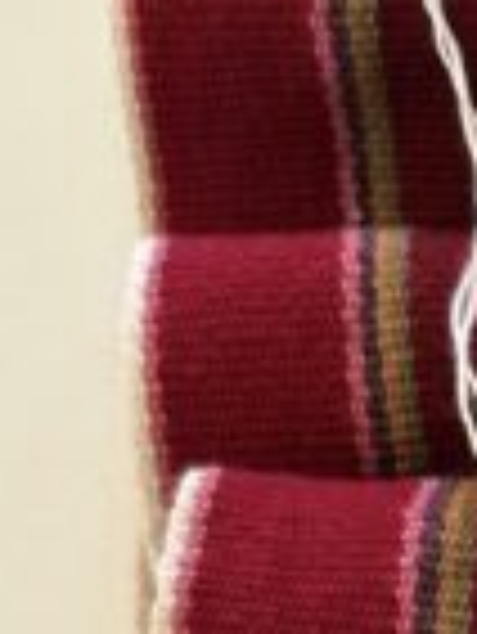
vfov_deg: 15.0
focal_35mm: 116
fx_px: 2128
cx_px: 850
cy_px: 1097
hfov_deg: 11.8
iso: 250
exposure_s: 1/70
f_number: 1.78
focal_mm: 6.86
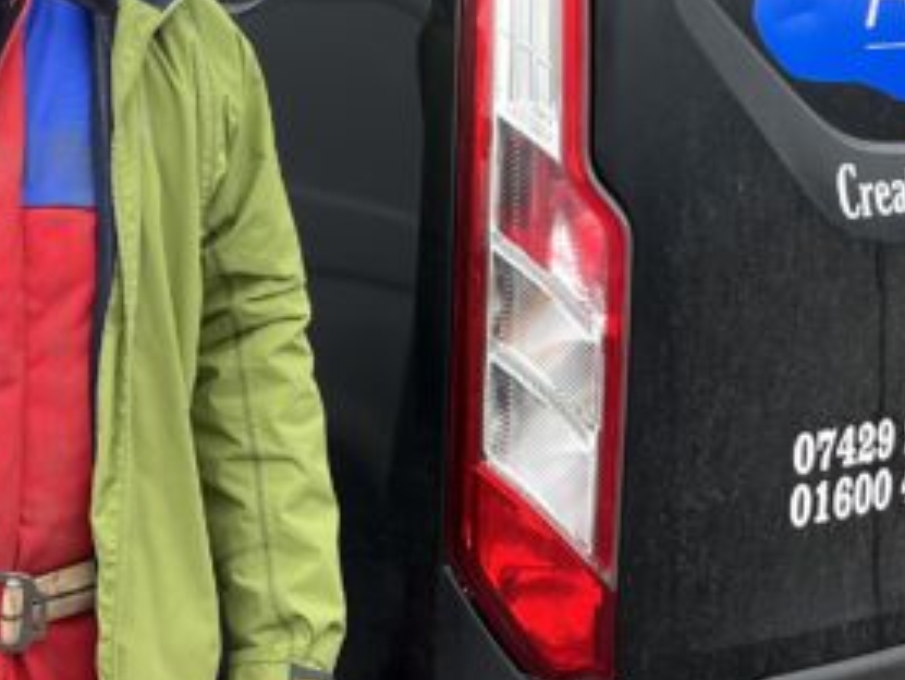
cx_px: 216
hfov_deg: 20.3
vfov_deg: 15.0
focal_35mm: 96
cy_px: -62
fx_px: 2511
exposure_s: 1/949
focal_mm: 5.7
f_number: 1.5
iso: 50
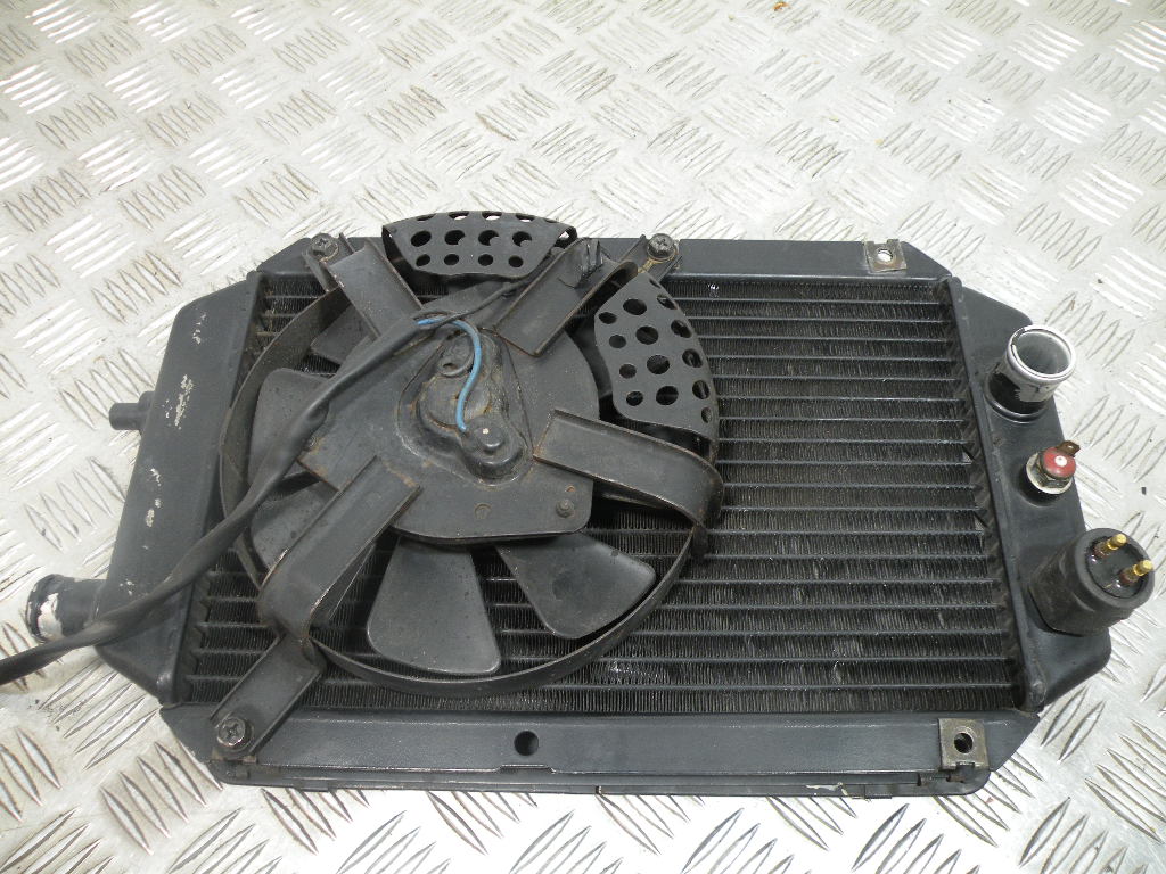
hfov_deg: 65.3
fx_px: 909
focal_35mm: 27
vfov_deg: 51.4
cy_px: 437
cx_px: 583
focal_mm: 4.7
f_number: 2.8
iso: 148
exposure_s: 1/70.7
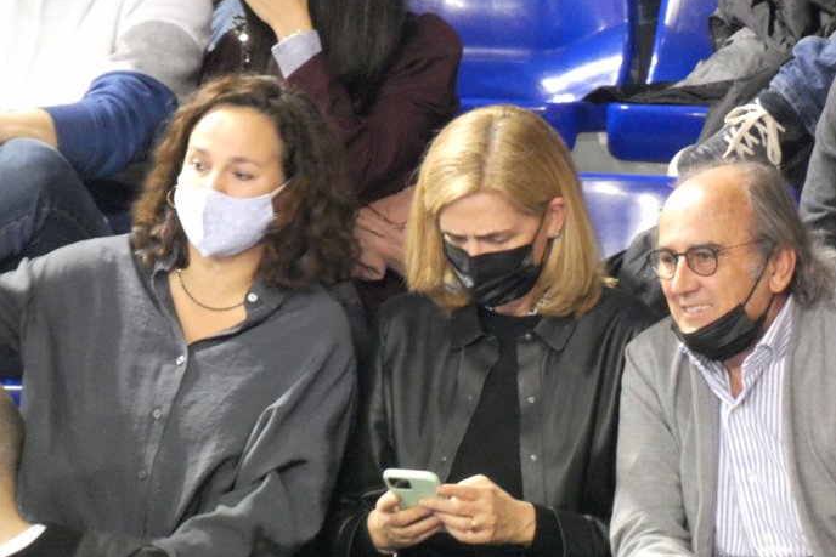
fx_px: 28335
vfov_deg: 1.1
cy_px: 311
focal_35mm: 1220
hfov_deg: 1.7
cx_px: 418
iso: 1600
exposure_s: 1/25
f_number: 5.8
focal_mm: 209.4
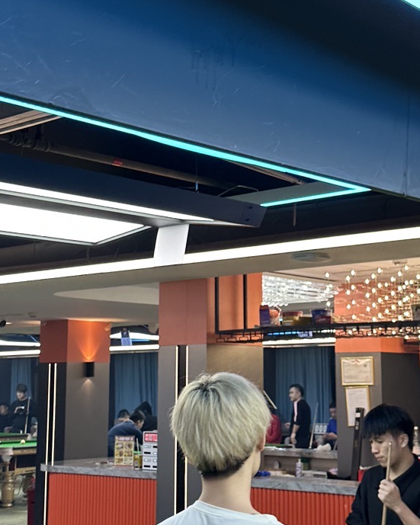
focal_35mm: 68
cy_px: 224
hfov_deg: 22.4
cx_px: 262
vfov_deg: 27.9
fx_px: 1057
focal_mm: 6.86
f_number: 1.78
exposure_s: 1/108
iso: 50
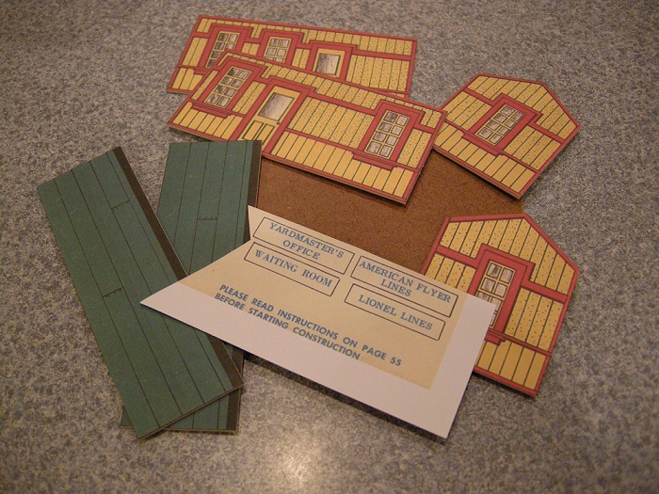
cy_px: 247
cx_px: 330
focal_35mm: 35
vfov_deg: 40.7
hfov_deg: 52.6
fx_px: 666
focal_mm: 7.5
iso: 400
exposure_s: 1/44
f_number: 2.7
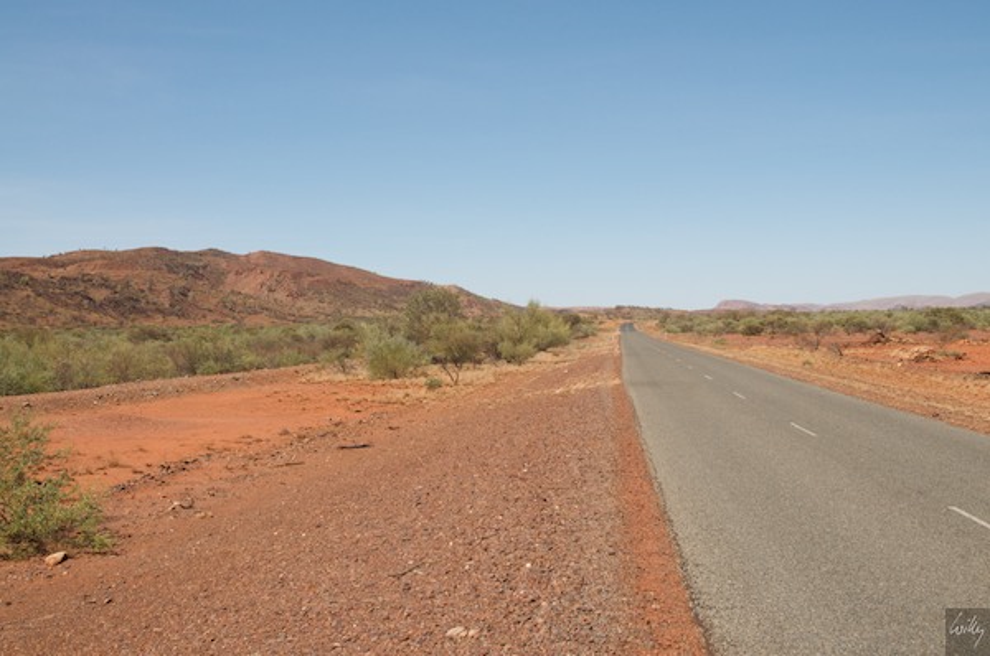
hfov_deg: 43.7
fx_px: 1236
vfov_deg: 29.8
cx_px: 495
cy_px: 328
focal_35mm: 45
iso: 320
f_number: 11
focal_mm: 30
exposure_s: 1/500
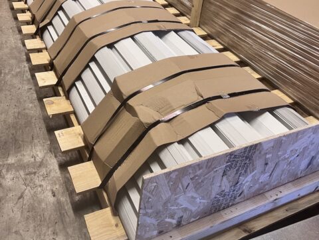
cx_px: 160
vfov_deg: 53.1
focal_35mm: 26
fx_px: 240
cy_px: 120
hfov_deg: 67.3
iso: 320
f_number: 1.5
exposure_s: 1/60
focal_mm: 5.7
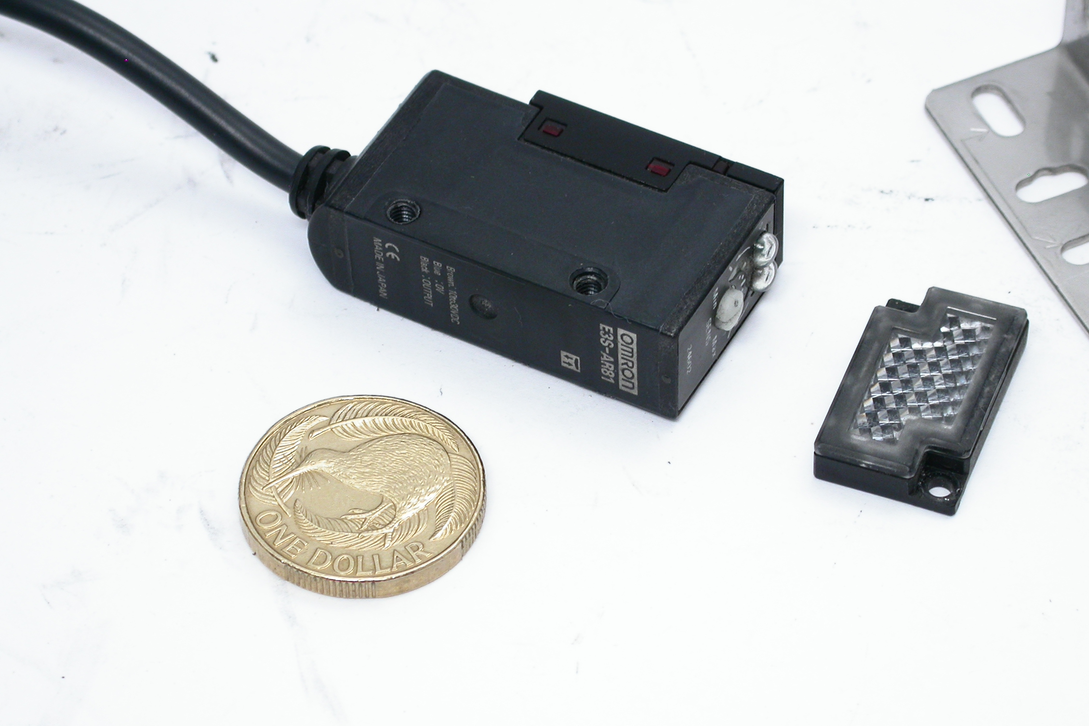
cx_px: 545
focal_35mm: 161
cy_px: 408
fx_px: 4870
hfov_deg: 12.8
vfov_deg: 8.5
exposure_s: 1/6.7
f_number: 5.1
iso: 100
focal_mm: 32
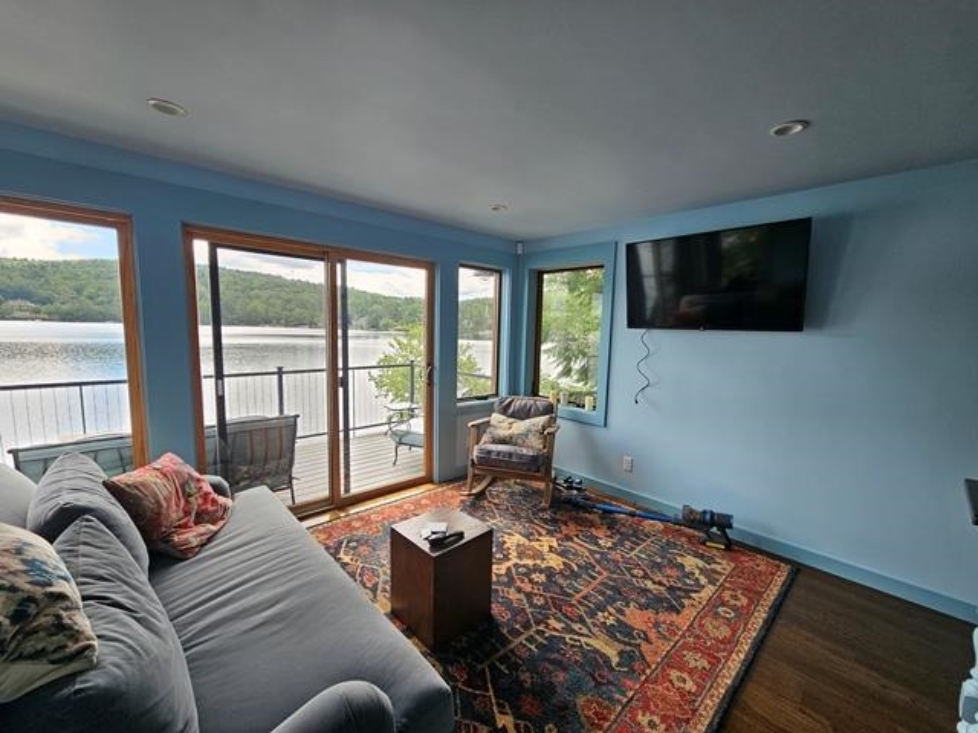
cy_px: 366
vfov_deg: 89.9
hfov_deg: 106.2
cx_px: 489
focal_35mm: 13
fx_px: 367
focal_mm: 2.2
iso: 50
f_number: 2.2
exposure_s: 1/182
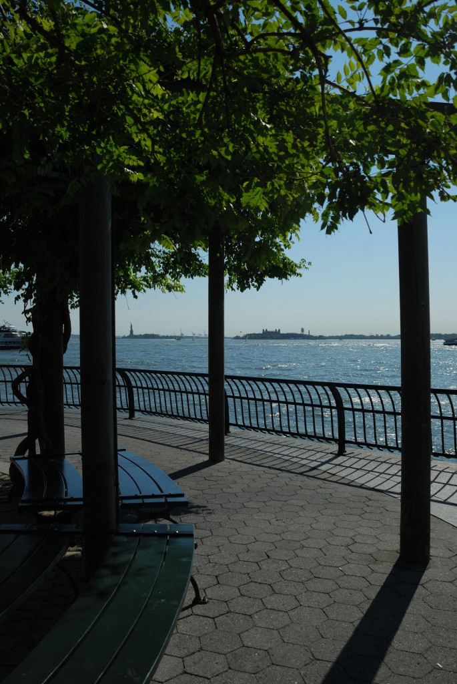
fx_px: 570
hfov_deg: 43.7
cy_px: 342
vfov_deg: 61.9
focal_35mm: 30
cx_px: 228
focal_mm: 20
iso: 125
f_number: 5.6
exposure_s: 1/1250
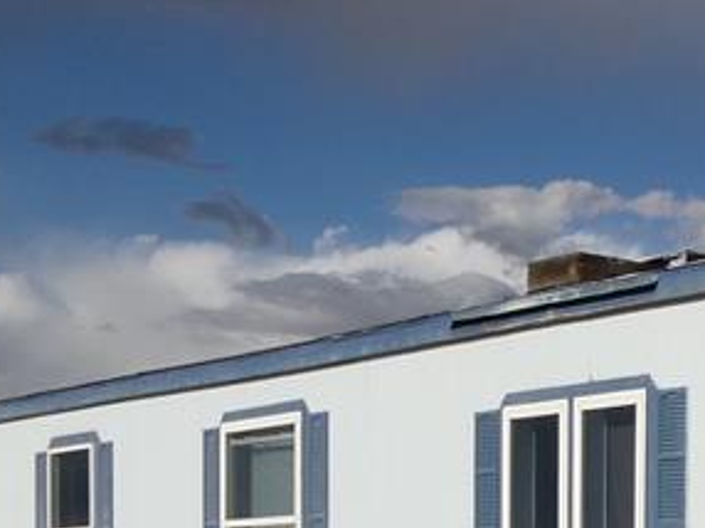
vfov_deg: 16.3
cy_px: 667
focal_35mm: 86
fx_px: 1750
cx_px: 1072
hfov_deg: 19.6
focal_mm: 4.3
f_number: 5
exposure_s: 1/1000
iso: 80
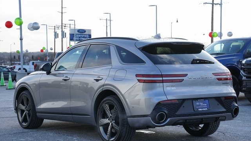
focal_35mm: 77
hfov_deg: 27.5
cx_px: 125
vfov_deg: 15.7
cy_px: 75
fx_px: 513
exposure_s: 1/125
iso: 100
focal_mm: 73
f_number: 8
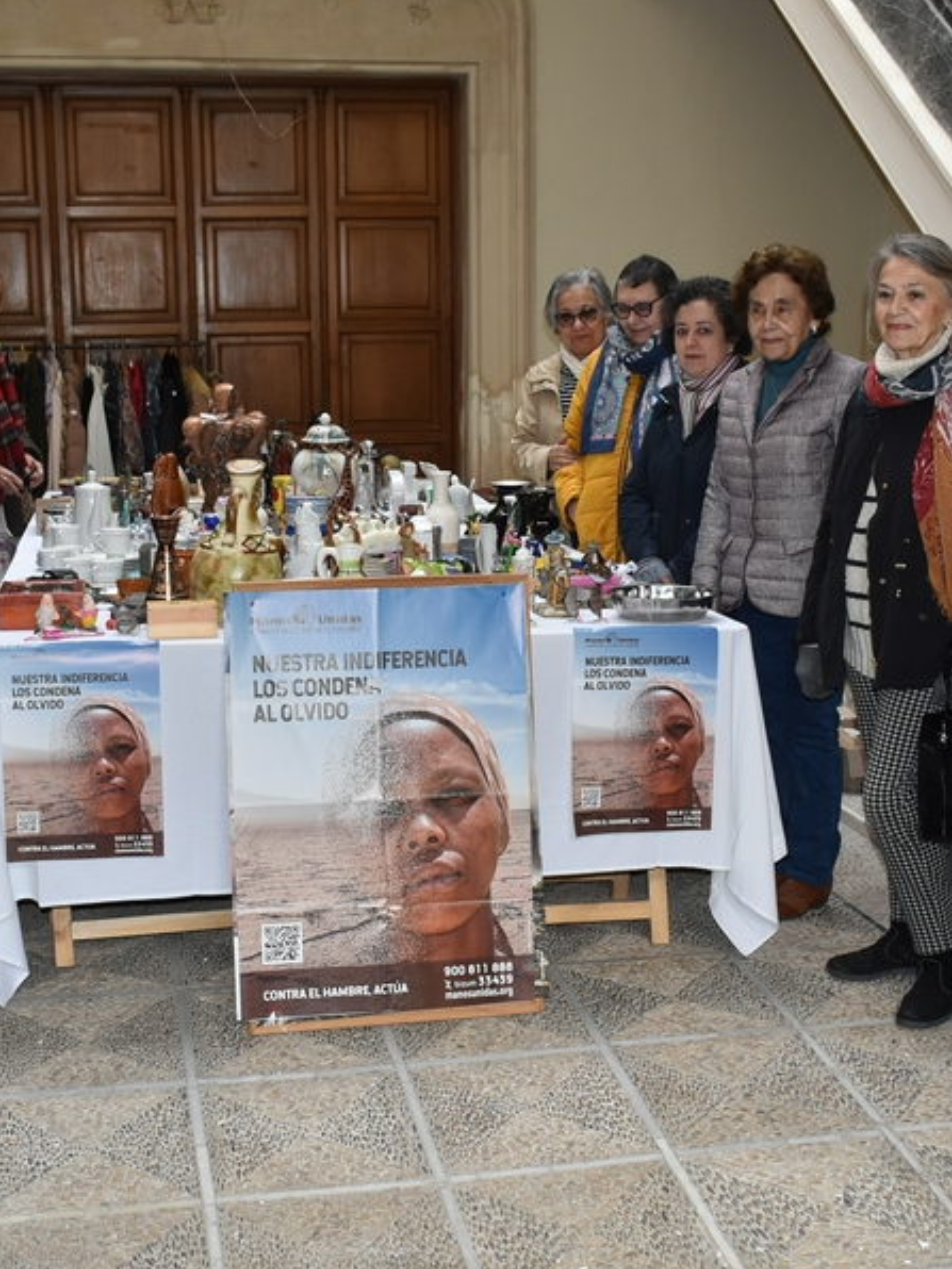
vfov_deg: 39.7
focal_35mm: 48
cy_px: 632
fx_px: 1760
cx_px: 445
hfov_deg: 30.3
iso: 800
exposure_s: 1/100
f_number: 5
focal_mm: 22
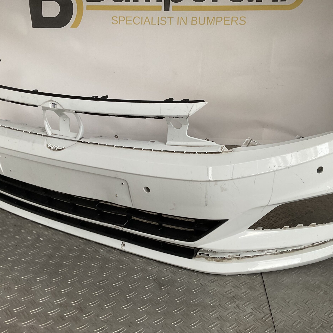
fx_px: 381
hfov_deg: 47.2
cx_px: 169
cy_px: 170
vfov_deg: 47.2
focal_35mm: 35
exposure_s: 1/100
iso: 50
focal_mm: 3
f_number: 1.8
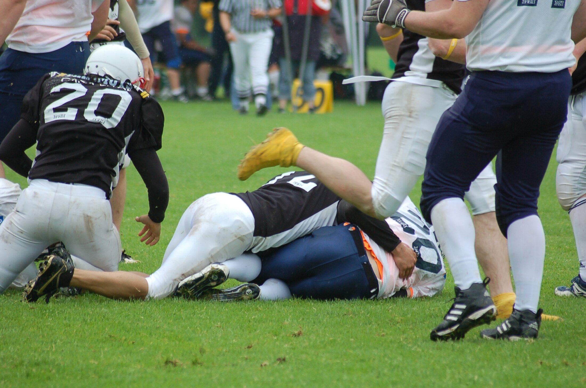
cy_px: 194
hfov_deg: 7.1
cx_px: 293
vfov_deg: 4.7
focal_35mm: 292
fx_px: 4752
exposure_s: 1/640
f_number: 5
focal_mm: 195
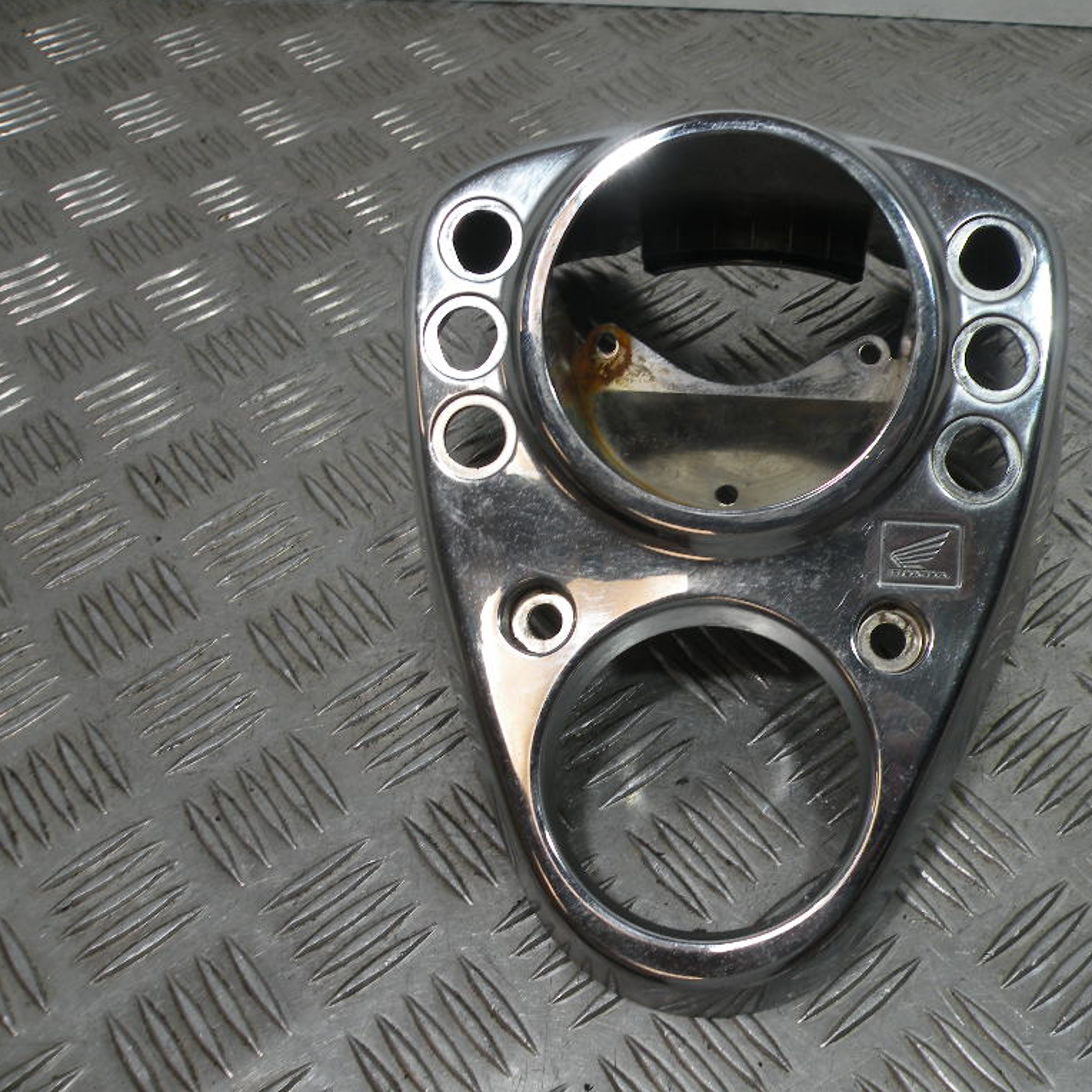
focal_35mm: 32
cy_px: 545
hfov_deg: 50.2
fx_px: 1142
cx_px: 725
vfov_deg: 51.1
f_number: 4
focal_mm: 4.7
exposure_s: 1/85
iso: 64
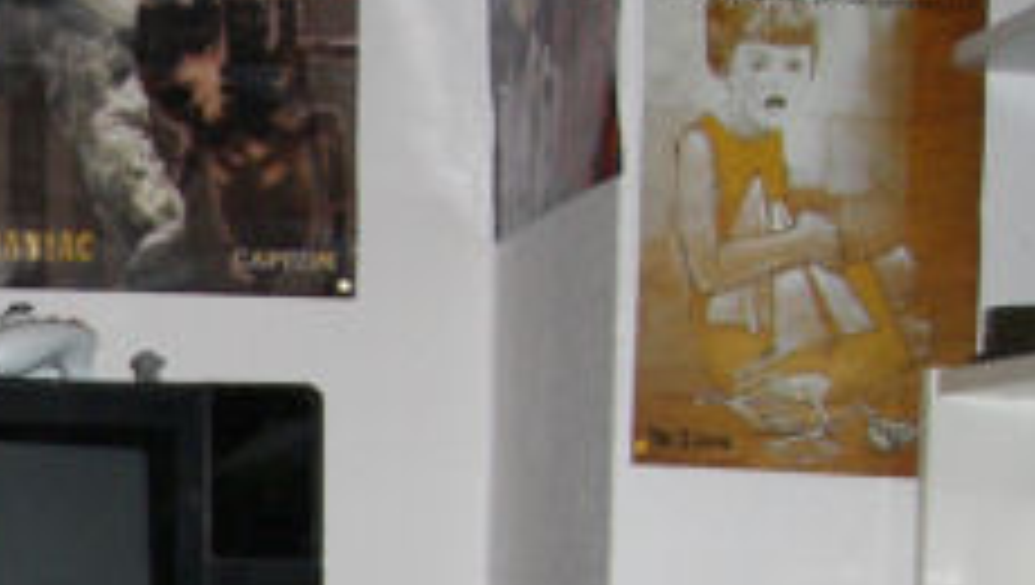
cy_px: 1017
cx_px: -248
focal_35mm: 115
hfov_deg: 17.6
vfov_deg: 10.1
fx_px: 3160
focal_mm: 6.2
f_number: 2.7
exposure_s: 1/60
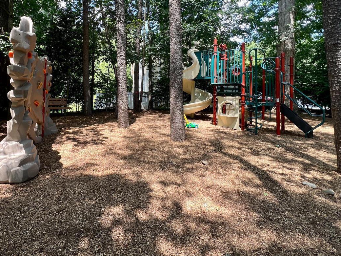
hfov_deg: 86.4
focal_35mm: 18
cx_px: 133
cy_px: 90
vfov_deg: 69.9
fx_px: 177
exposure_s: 1/128
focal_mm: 1.57
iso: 32
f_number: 1.8
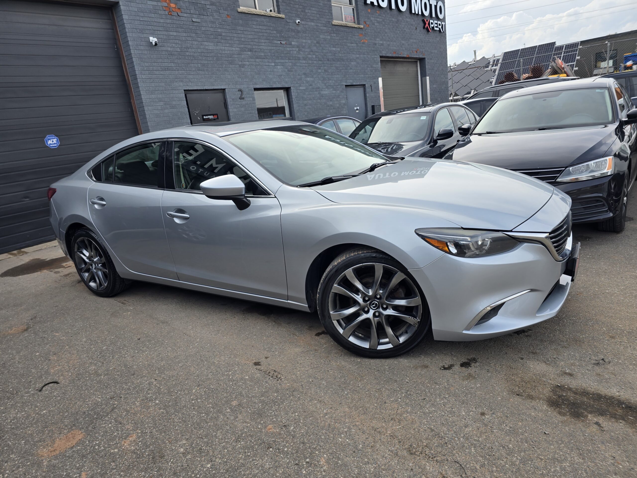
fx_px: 423
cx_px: 318
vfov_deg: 58.9
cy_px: 239
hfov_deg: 73.9
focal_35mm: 23
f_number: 1.7
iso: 12
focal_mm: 6.3
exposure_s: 1/311
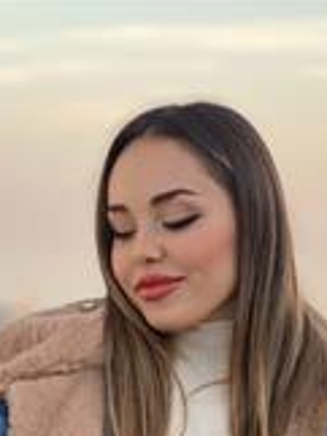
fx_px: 1673
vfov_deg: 14.3
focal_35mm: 133
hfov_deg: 11.2
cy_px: 554
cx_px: 176
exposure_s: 1/122
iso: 50
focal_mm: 6
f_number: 2
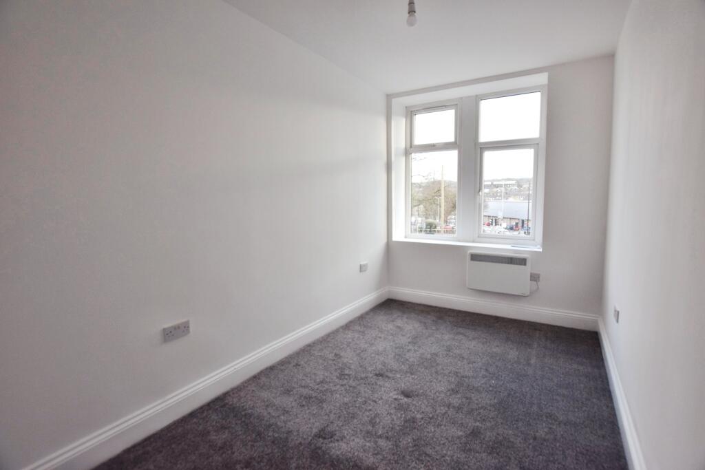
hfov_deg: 100.4
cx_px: 352
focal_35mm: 15
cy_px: 235
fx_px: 294
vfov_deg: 77.3
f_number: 5
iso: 400
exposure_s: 1/100
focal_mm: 10
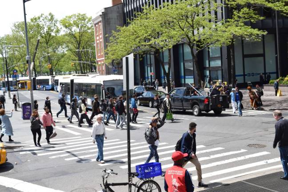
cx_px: 144
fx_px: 408
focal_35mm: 51
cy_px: 96
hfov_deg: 38.9
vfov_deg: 26.5
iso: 200
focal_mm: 34
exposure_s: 1/320
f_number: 9
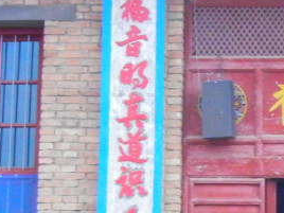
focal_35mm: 112
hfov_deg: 17.0
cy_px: 161
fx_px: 919
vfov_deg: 13.2
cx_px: 313
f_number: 3.5
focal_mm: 5.4
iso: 800
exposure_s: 1/291
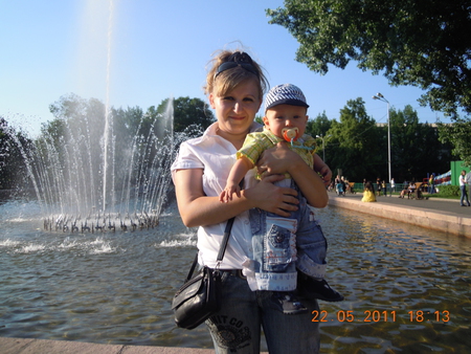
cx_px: 236
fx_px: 381
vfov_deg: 49.8
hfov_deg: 63.4
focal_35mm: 28
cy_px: 177
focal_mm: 5
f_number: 7.6
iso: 100
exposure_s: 1/160
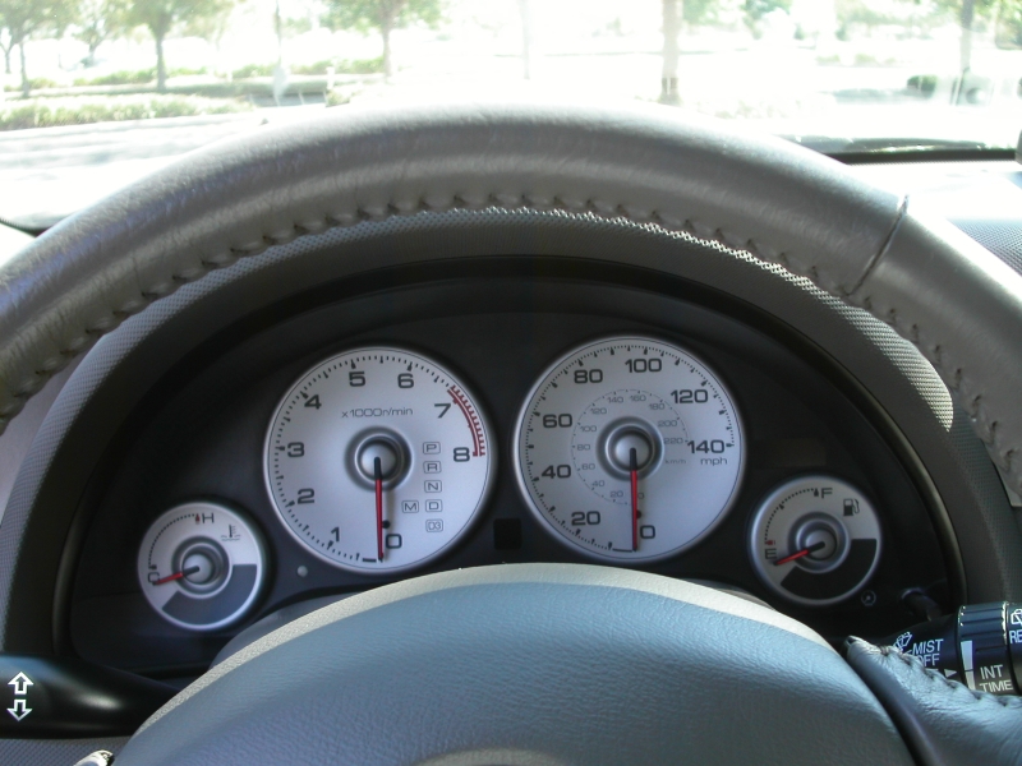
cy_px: 383
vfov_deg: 37.7
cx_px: 511
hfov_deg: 49.0
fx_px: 1122
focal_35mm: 38
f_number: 3.5
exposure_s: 1/60
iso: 100
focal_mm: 7.8
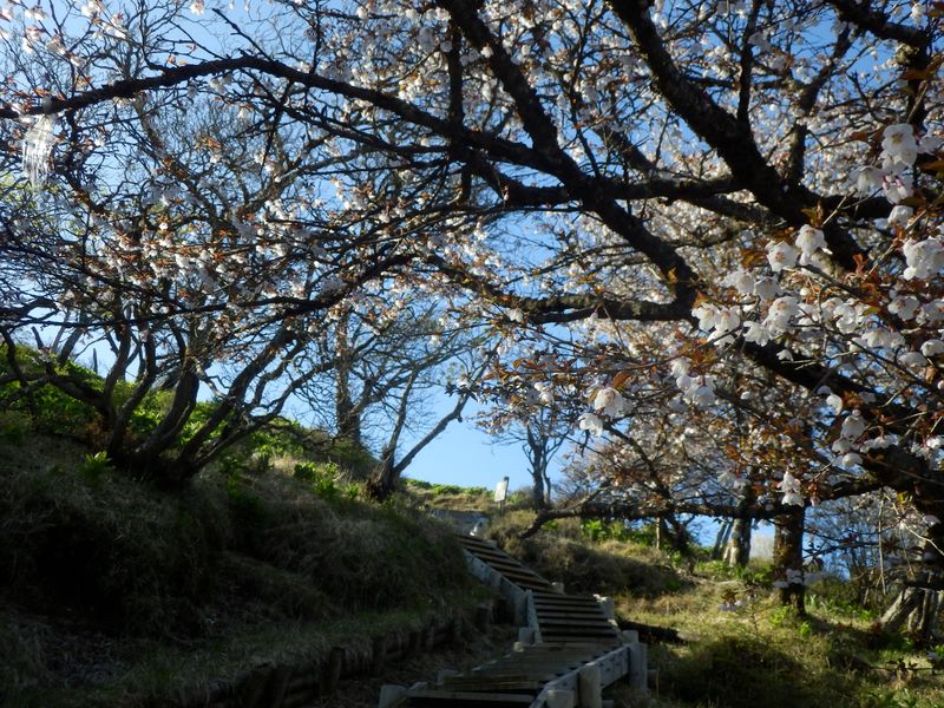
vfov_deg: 34.3
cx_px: 472
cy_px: 354
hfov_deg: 44.8
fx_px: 1145
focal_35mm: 42
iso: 80
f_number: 4
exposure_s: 1/320
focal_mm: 7.4
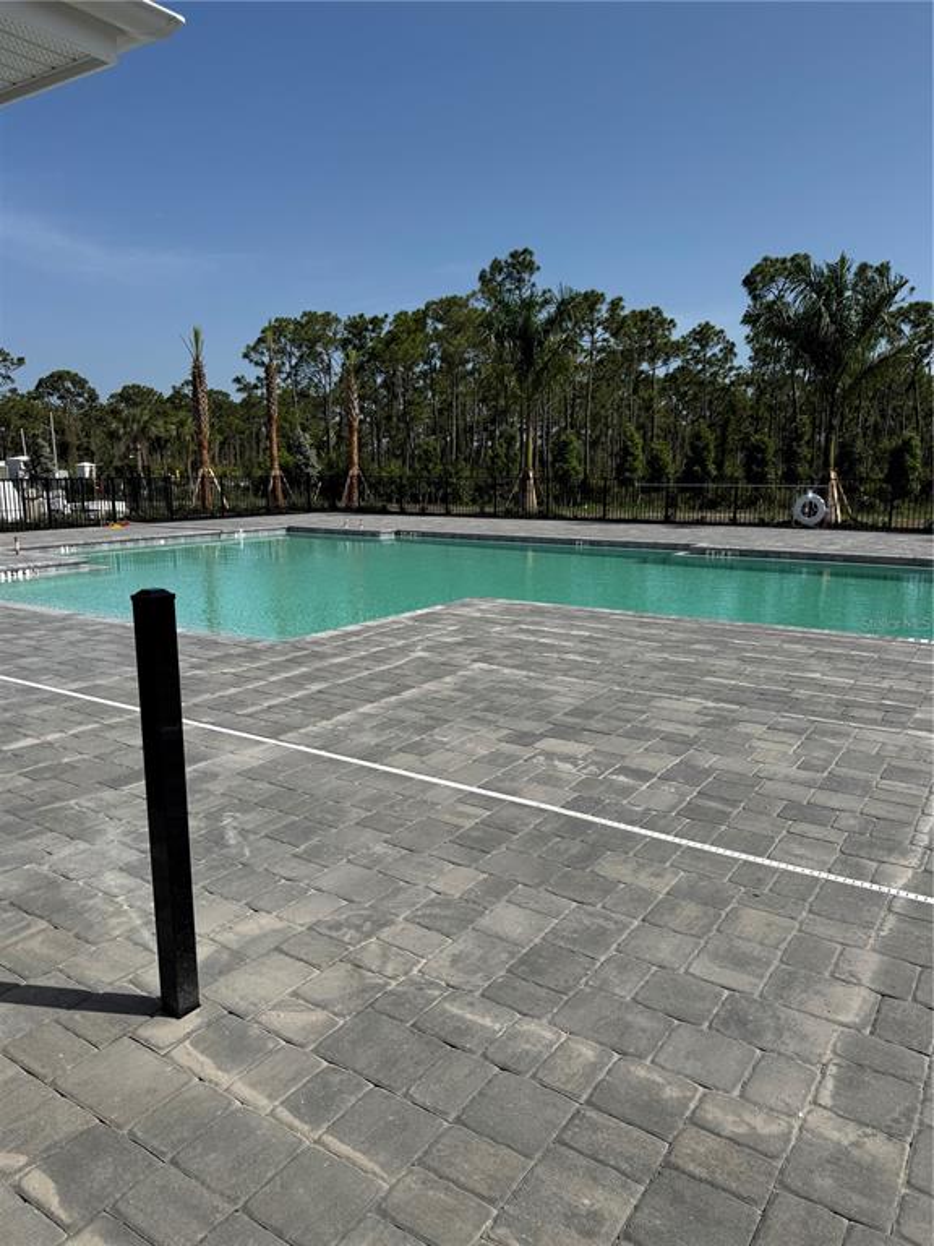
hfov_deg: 56.8
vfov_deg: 71.6
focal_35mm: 24
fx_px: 863
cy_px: 623
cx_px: 467
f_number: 1.78
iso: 80
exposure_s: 1/7937
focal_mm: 6.76
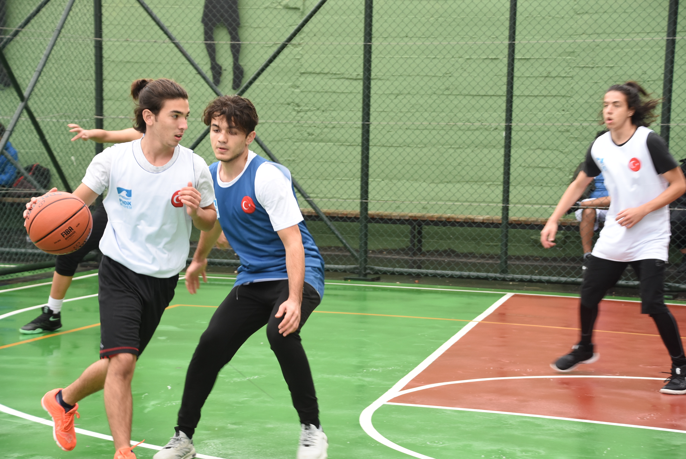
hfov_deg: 21.9
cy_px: 230
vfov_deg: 14.7
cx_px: 343
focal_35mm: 93
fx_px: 1773
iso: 640
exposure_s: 1/160
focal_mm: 62
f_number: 5
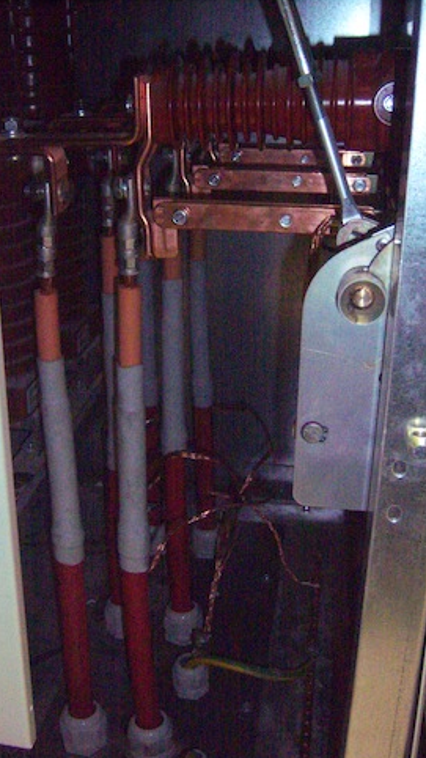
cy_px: 393
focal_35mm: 41
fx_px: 824
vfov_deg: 49.4
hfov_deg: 28.8
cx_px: 138
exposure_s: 1/60
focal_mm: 7.5
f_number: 2.8
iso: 1600
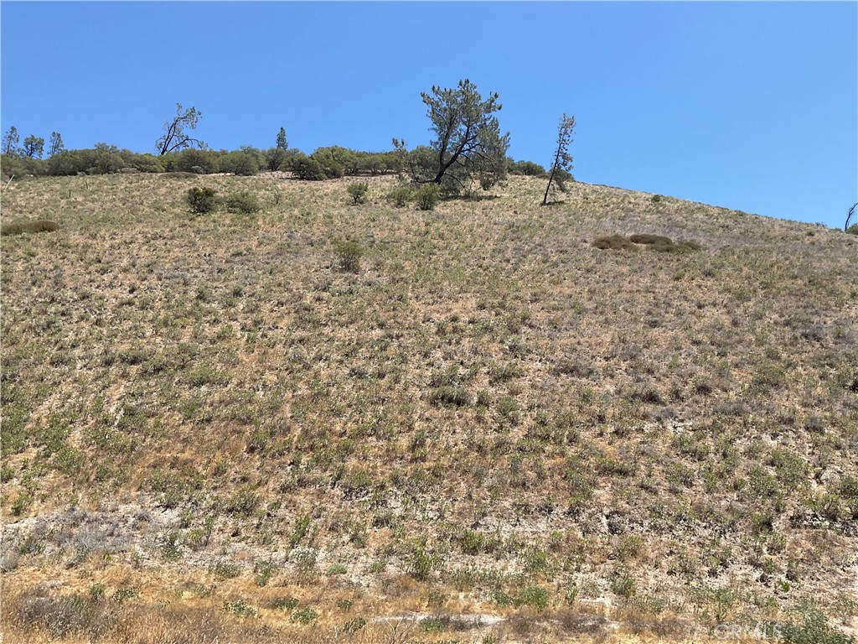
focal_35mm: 29
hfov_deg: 61.7
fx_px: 719
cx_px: 429
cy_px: 322
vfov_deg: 48.2
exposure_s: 1/1534
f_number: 1.8
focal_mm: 3
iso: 16
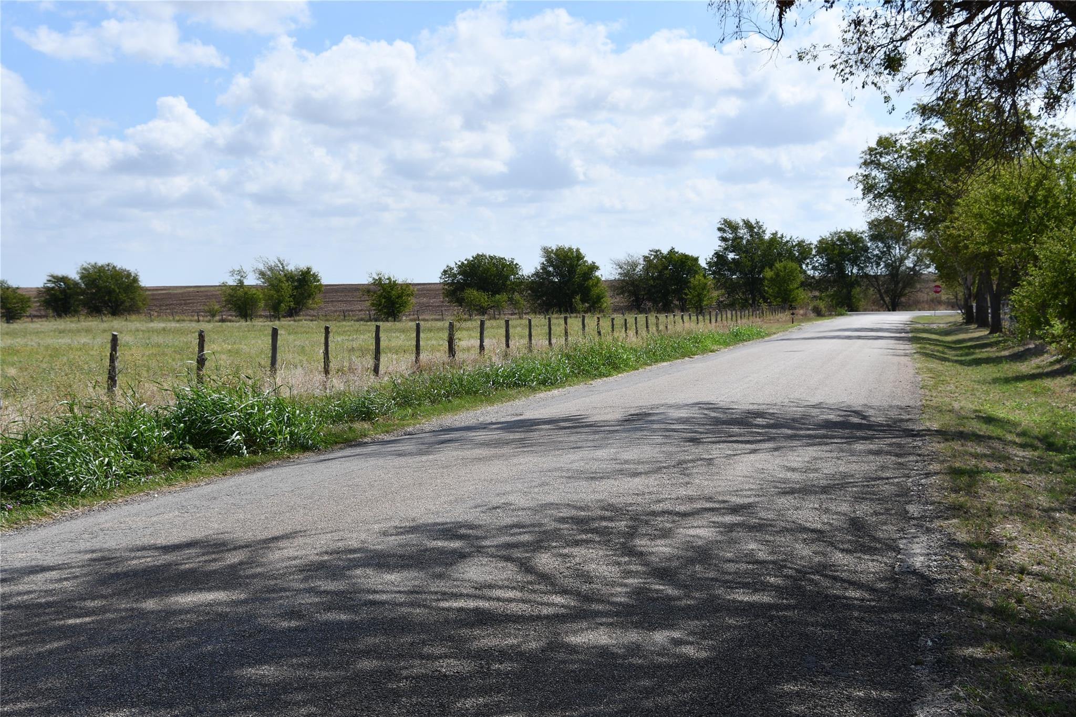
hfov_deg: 41.1
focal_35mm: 48
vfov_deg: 28.1
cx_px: 538
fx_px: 1434
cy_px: 358
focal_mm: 32
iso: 100
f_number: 9
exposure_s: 1/320
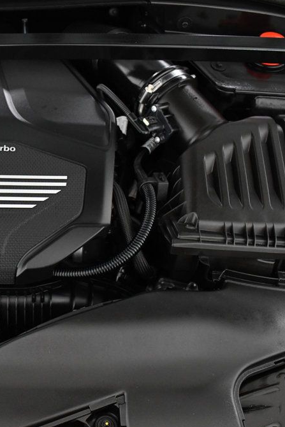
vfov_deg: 36.2
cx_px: 33
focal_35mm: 55
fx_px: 653
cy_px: 214
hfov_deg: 24.0
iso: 2500
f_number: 5.6
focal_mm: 24
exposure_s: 1/125
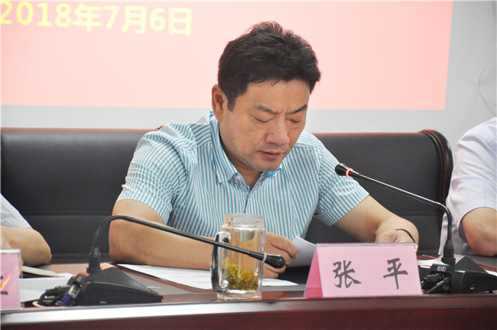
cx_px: 248
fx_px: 2171
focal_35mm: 158
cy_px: 165
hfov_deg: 13.1
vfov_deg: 8.7
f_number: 5.6
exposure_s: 1/60
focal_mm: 105
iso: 1250
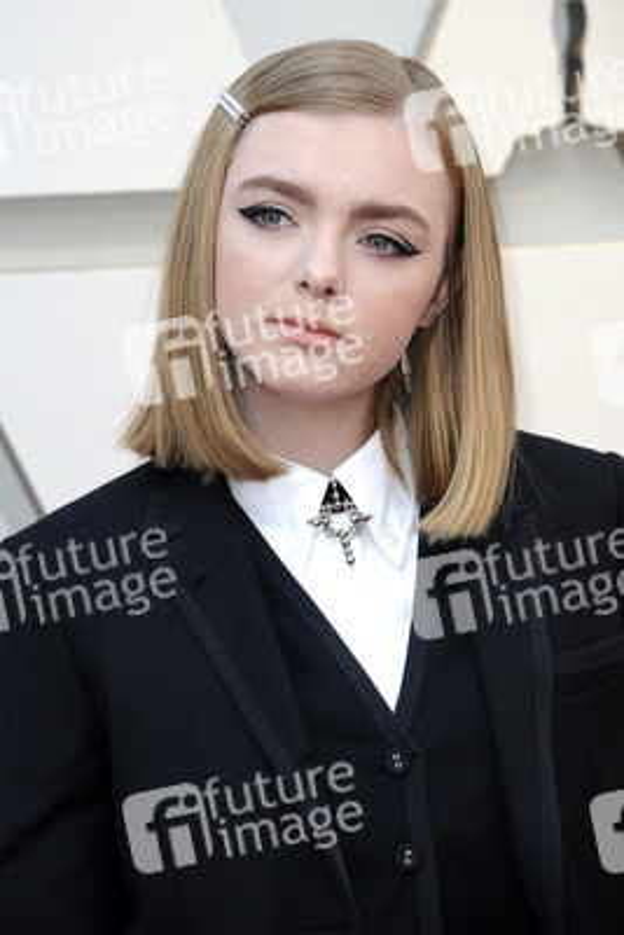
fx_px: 6494
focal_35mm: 250
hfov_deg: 5.5
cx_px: 312
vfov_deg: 8.2
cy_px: 468
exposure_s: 1/250
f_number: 8
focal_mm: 250
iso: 800
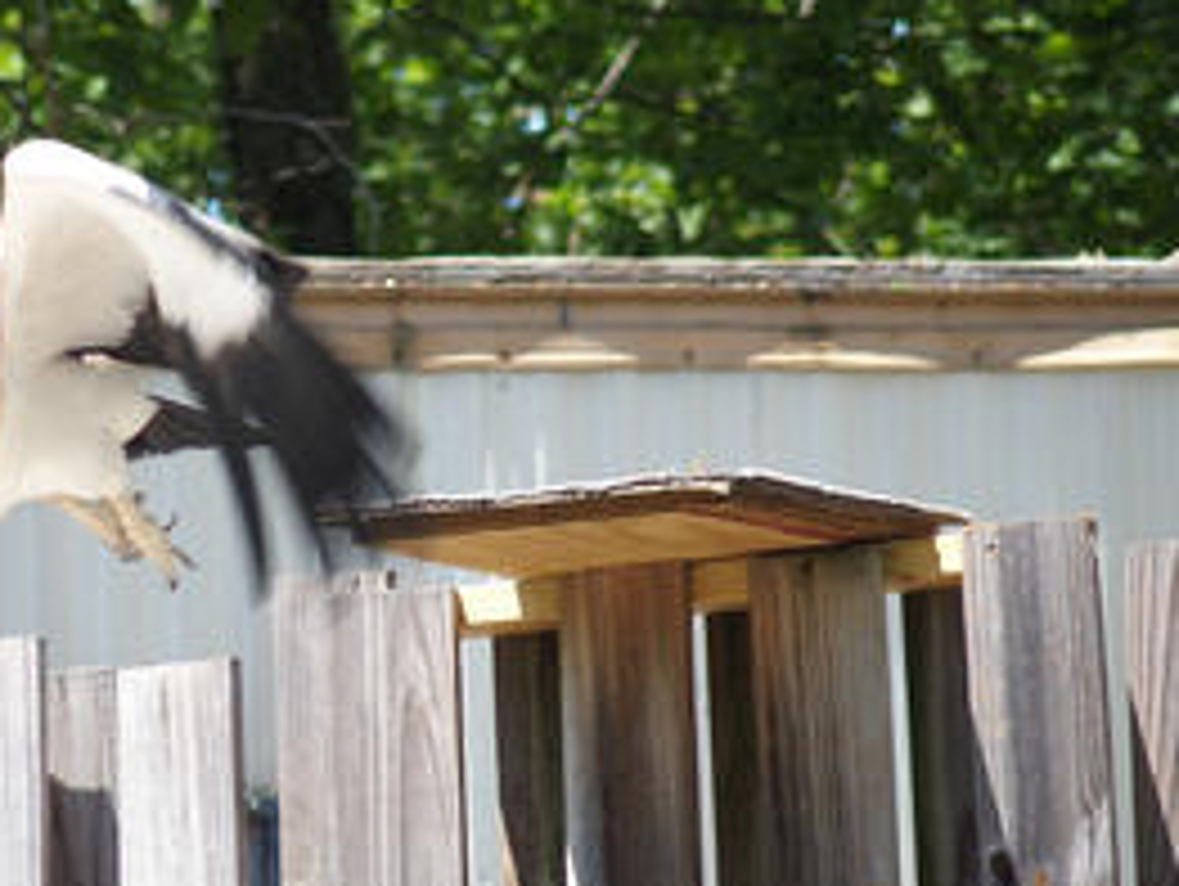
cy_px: 490
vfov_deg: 2.9
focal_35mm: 516
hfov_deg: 3.8
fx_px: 17591
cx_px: 176
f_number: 2.8
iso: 100
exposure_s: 1/500
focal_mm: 64.3
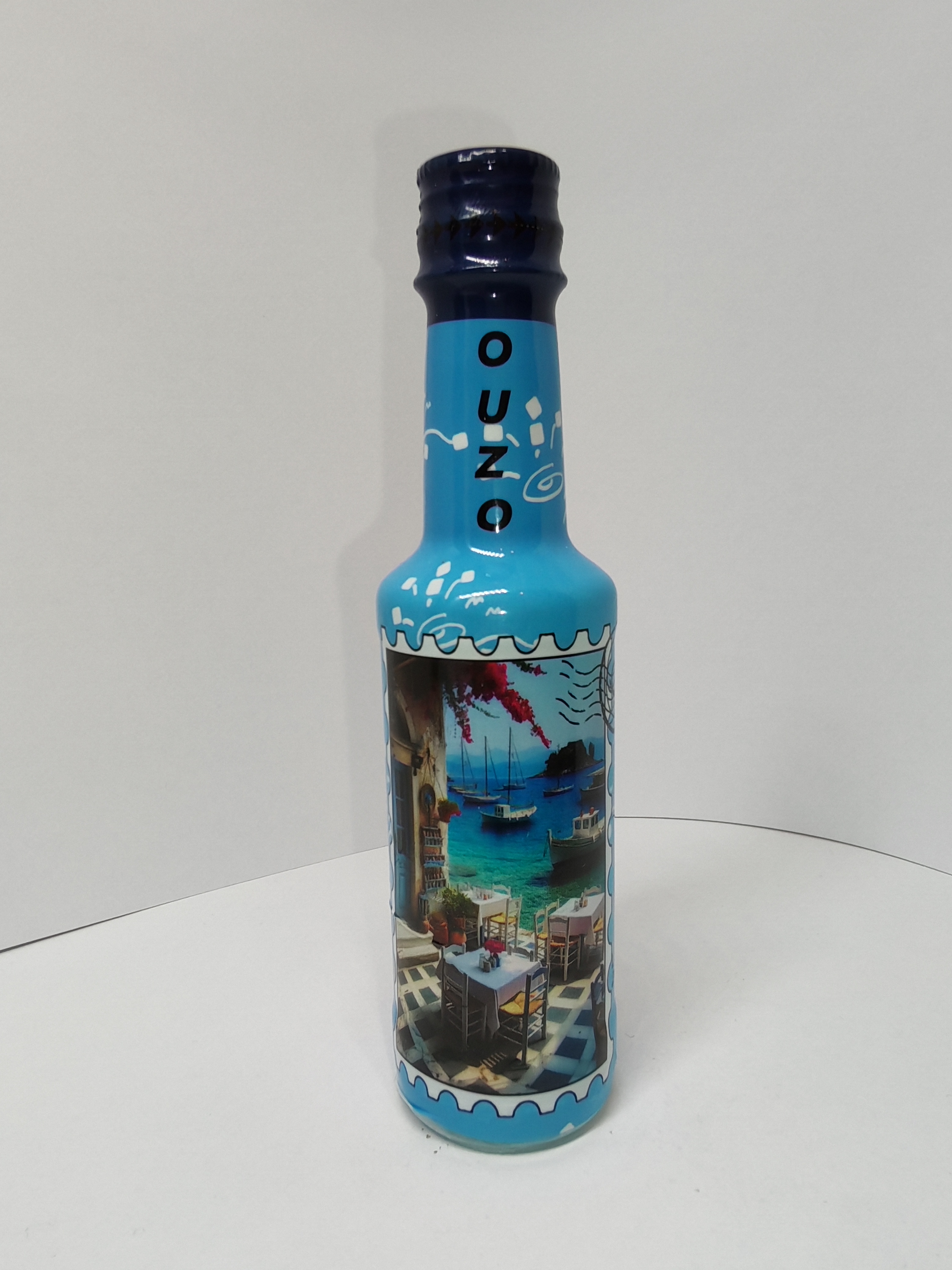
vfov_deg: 65.3
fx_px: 990
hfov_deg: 51.4
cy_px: 635
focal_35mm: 27
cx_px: 476
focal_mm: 1.96
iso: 58
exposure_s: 1/100
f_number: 2.2
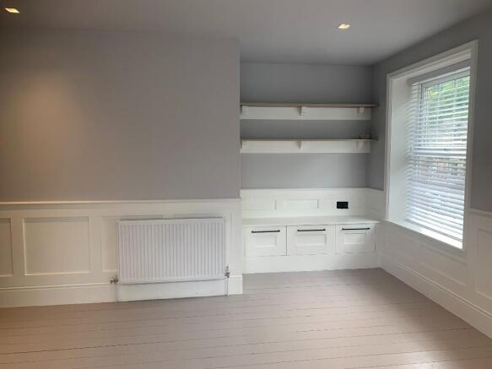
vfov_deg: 53.0
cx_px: 246
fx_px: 369
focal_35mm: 26
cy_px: 184
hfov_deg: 67.3
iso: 40
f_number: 1.8
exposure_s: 1/100
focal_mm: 4.25
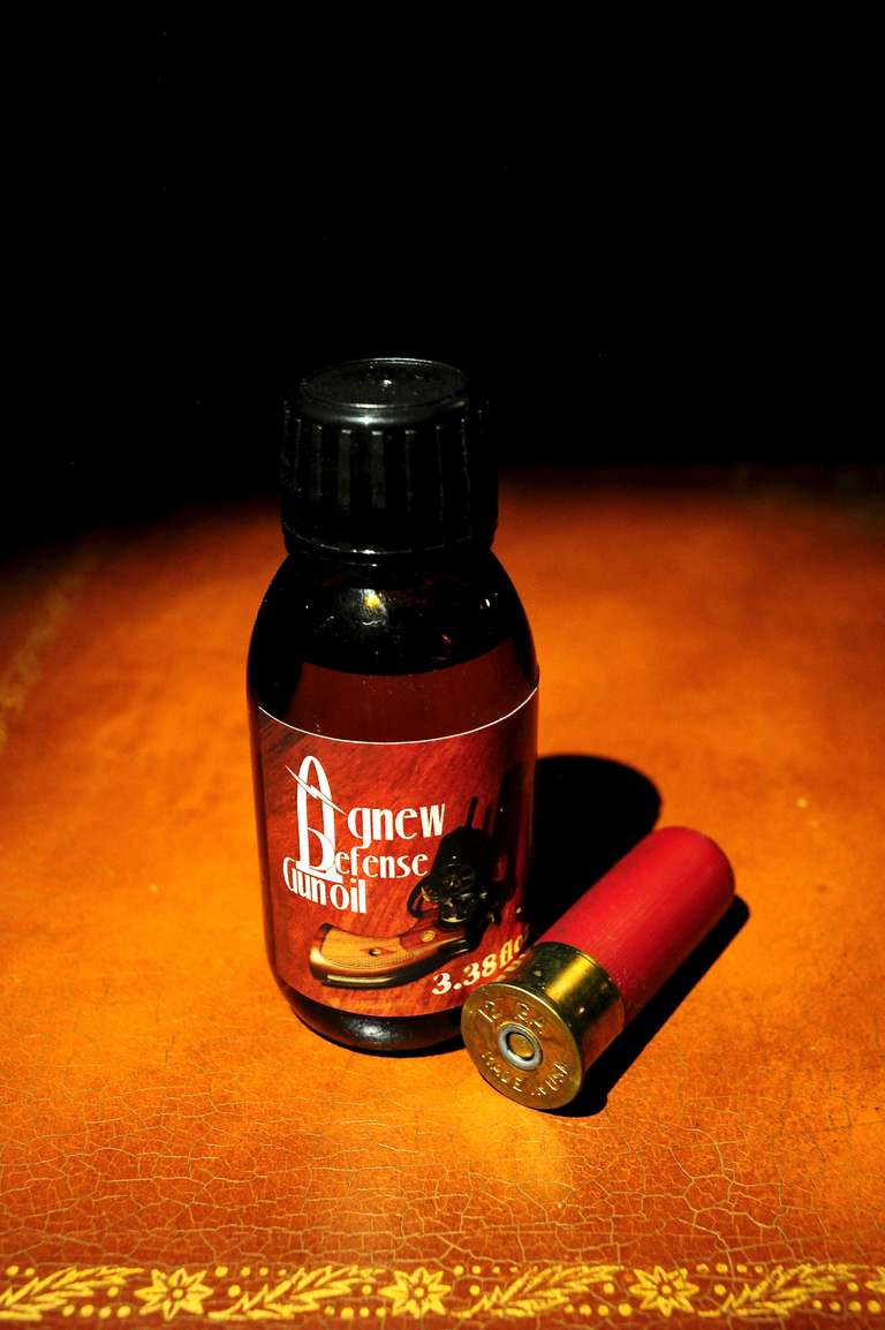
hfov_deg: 37.8
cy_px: 665
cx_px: 442
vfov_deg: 54.5
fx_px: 1292
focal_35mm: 35
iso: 6400
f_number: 2.8
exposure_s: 1/40
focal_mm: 35
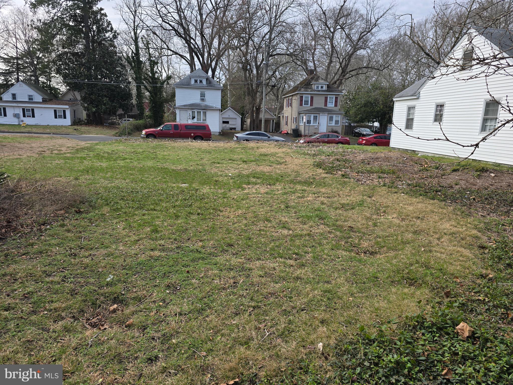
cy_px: 192
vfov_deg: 58.9
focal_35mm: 23
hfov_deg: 73.9
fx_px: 341
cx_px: 256
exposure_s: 1/522
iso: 12
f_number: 1.7
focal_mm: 6.3
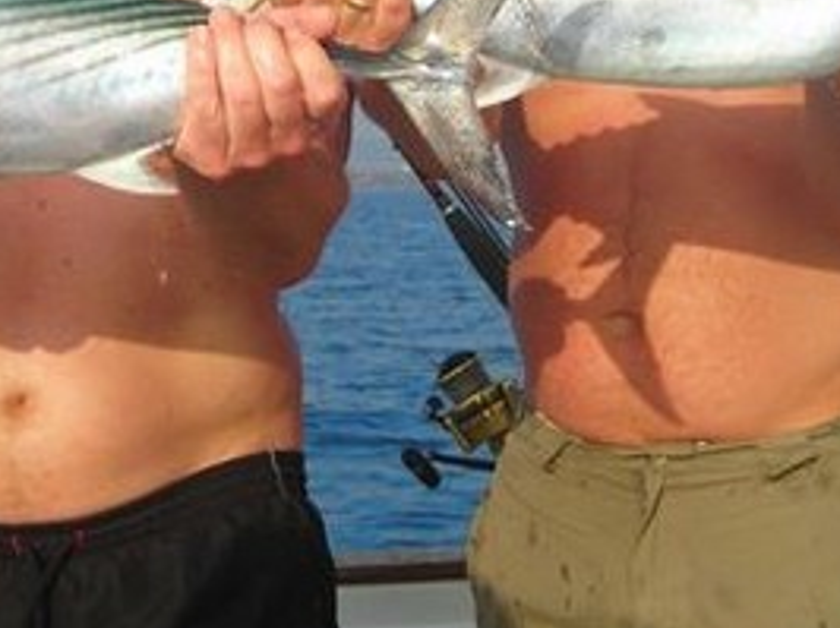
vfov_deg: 16.1
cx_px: 335
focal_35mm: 90
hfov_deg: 21.8
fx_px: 2182
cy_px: 38
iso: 50
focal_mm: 6.3
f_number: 6.4
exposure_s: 1/164
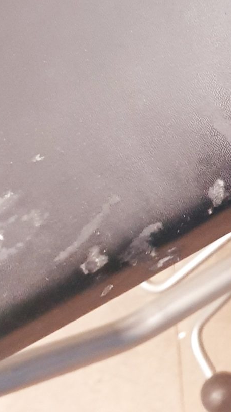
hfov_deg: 12.8
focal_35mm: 89
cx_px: 350
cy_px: 97
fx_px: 970
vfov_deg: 23.7
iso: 320
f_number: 1.5
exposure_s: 1/50
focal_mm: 4.3
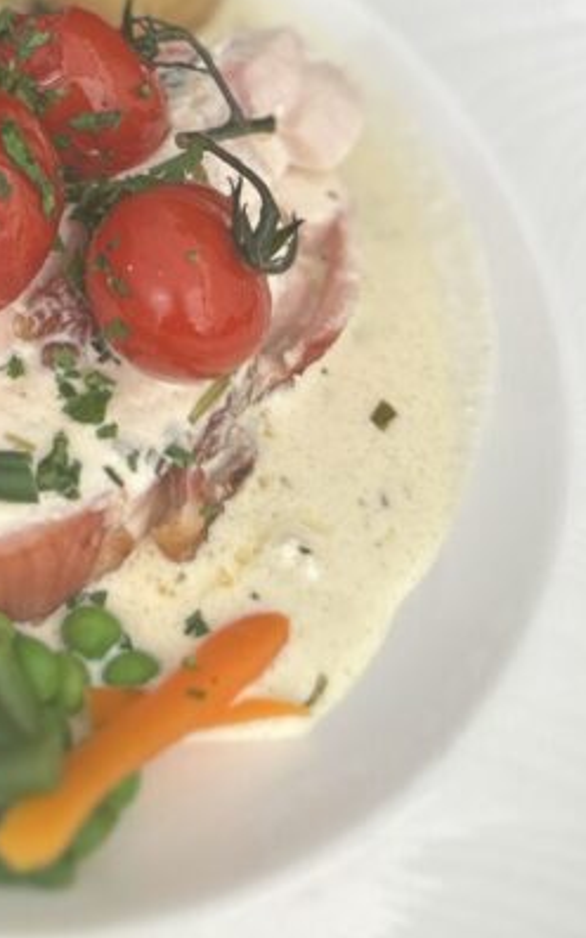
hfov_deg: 16.7
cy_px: -213
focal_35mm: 71
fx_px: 1815
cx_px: -295
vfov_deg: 25.7
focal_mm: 5.7
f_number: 1.5
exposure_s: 1/104
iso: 40
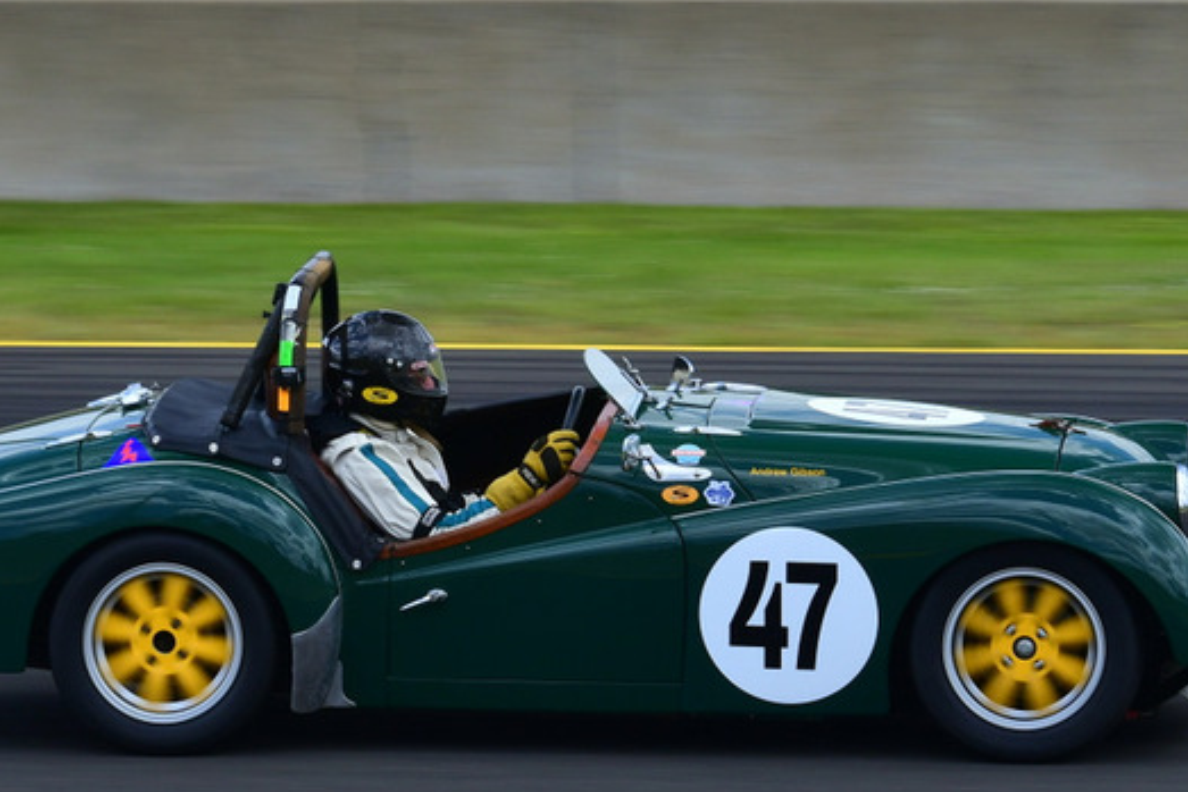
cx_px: 561
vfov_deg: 4.9
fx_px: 9242
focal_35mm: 280
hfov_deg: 7.4
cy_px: 279
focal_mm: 122
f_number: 11
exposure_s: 1/250
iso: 320
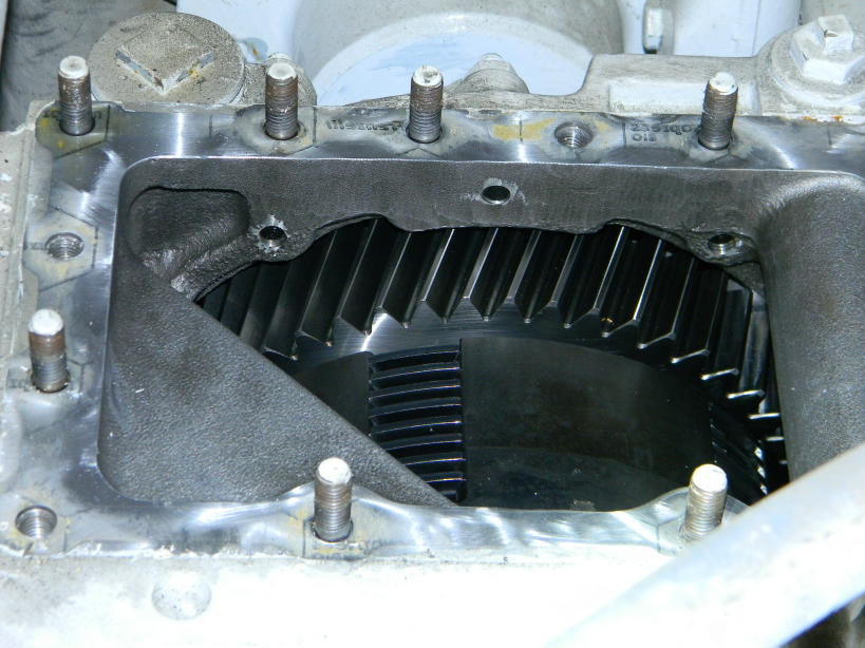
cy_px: 324
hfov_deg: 18.7
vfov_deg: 14.1
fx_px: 2623
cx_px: 432
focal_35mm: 105
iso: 200
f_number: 4.7
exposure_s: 1/30
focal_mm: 19
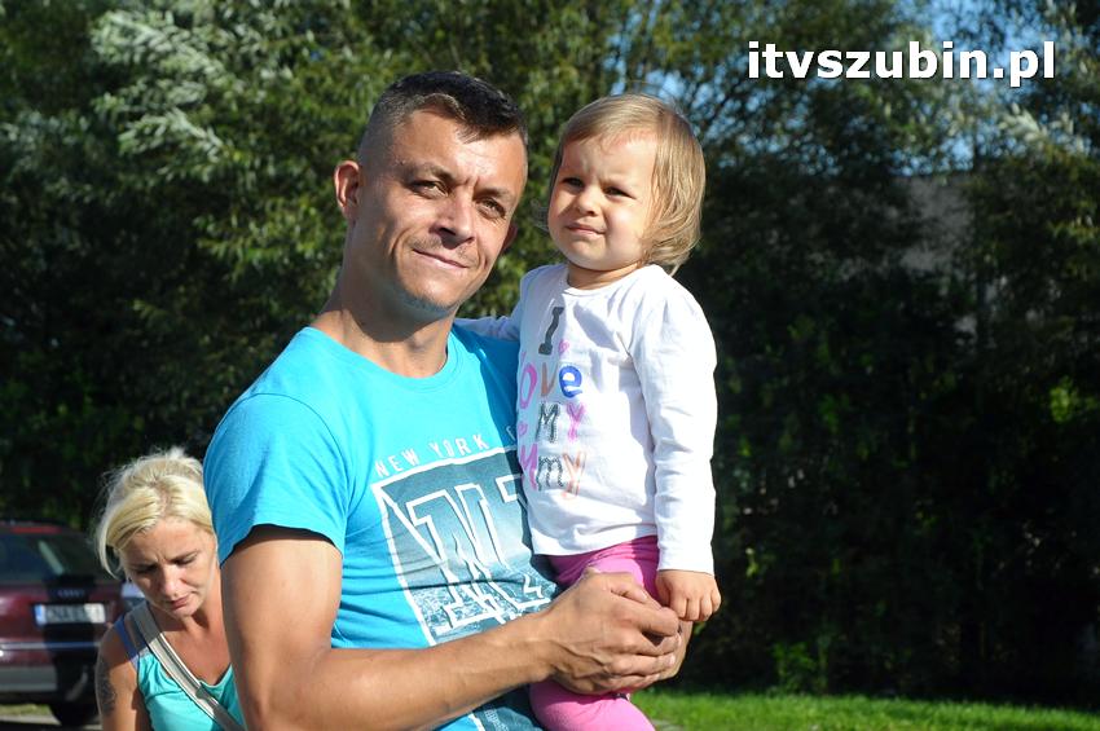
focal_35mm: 105
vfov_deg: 13.0
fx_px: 3205
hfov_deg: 19.5
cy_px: 366
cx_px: 550
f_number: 9
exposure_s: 1/1250
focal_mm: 70
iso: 800
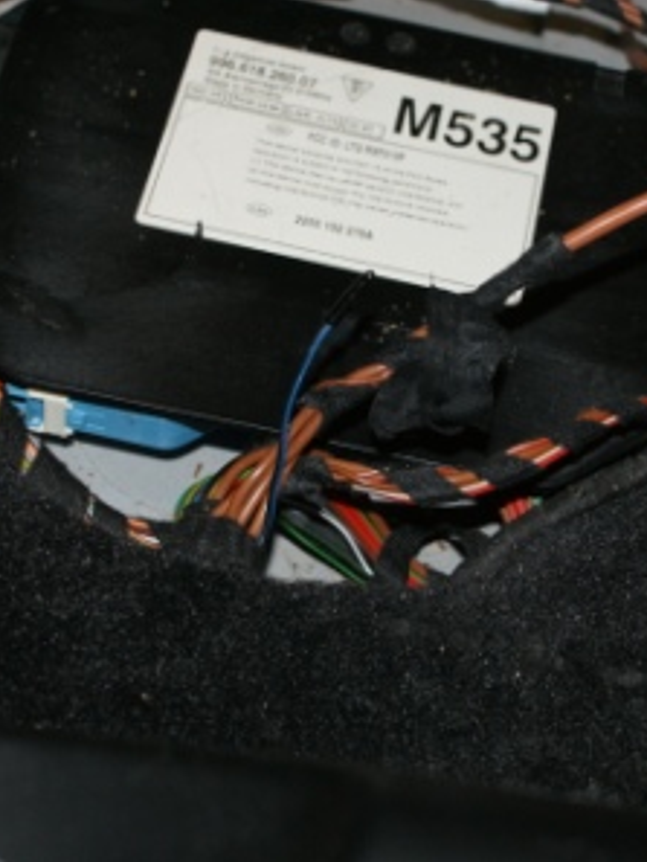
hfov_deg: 17.0
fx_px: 2167
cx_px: 409
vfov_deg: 22.5
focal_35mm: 87
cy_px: 432
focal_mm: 40
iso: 400
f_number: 5.6
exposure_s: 1/60
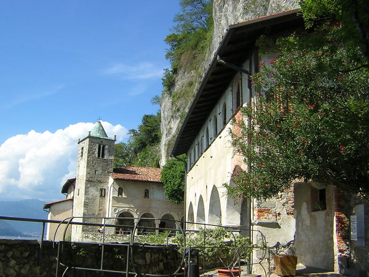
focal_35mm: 36
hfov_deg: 51.4
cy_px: 138
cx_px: 184
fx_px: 384
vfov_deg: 39.7
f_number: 5.2
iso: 100
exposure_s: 1/276
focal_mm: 4.7
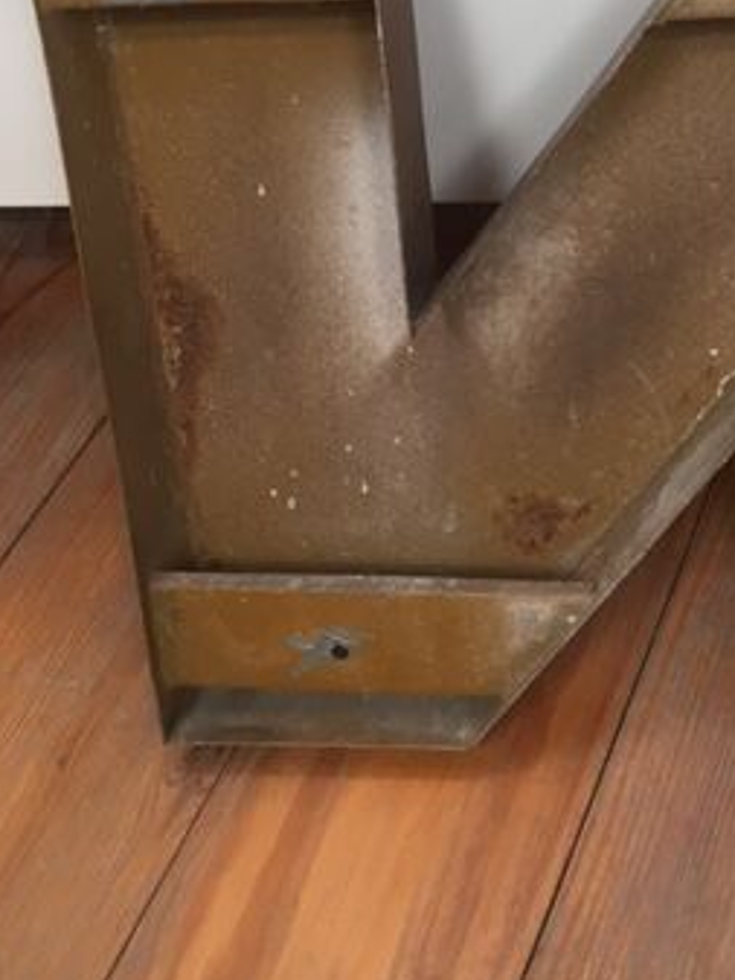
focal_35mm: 55
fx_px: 1556
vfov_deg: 34.0
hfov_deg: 25.9
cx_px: 628
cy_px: 206
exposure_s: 1/33
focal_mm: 4.15
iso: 64
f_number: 2.2
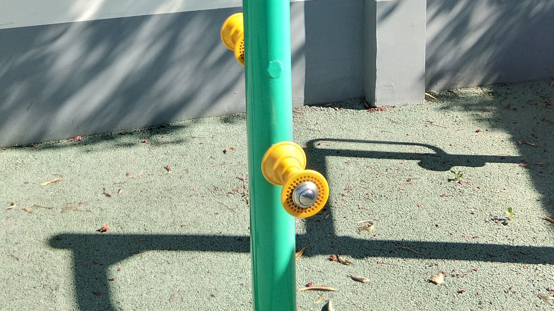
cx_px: 255
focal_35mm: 60
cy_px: -26
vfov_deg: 19.3
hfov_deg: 34.9
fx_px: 881
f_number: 2.2
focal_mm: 3.69
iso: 50
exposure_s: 1/464
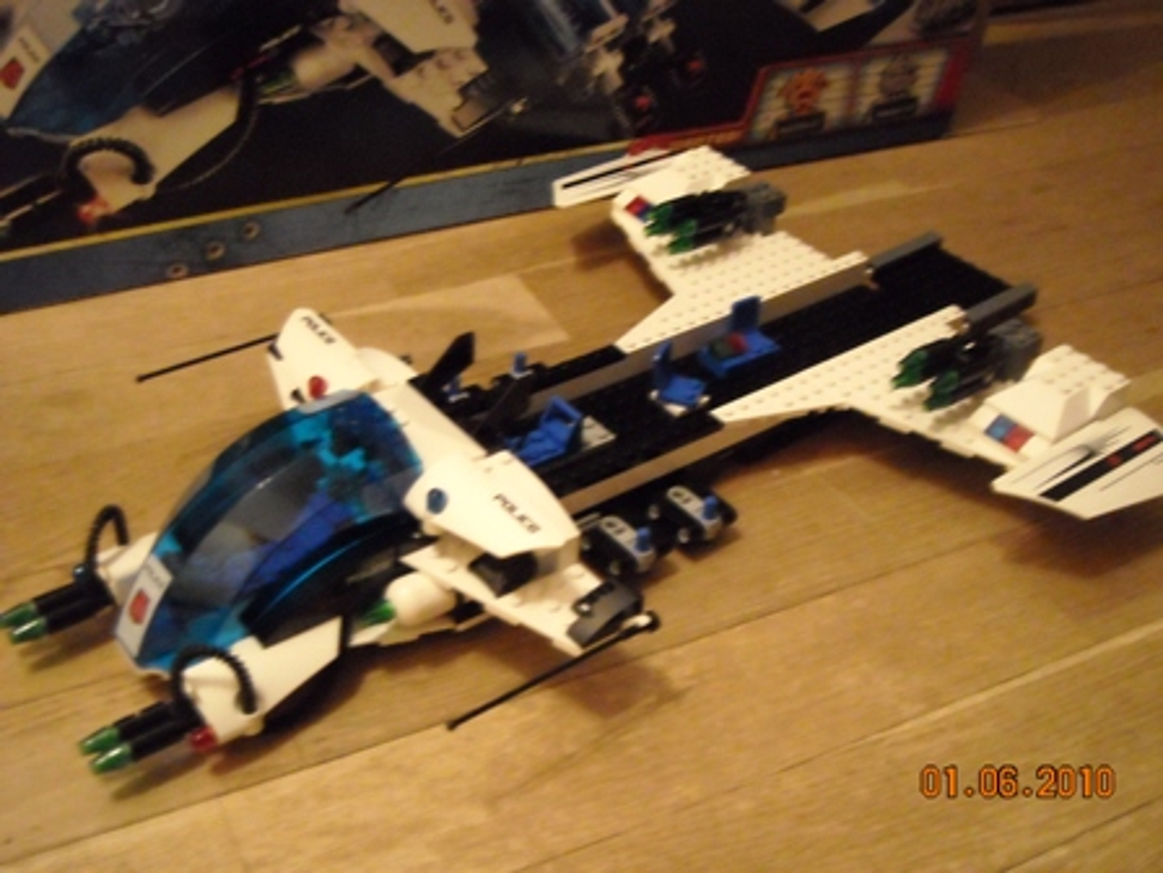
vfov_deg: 32.9
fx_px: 1478
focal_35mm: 44
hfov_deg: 42.9
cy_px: 436
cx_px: 582
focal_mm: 7.1
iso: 800
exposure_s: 1/2
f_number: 3.1
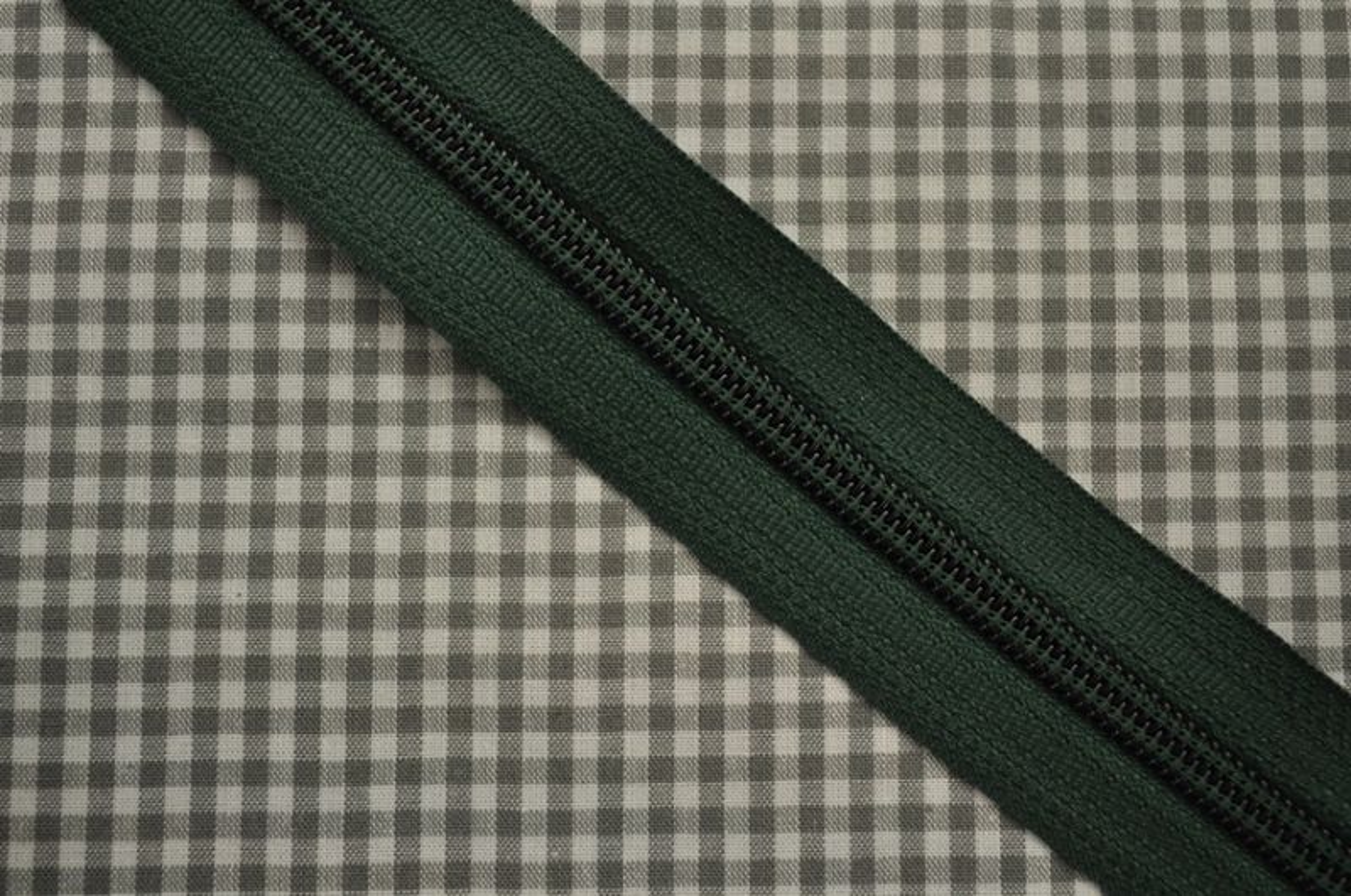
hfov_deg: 35.1
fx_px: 2136
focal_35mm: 57
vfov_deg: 23.7
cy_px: 448
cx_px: 676
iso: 800
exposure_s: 1/60
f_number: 5
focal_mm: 38
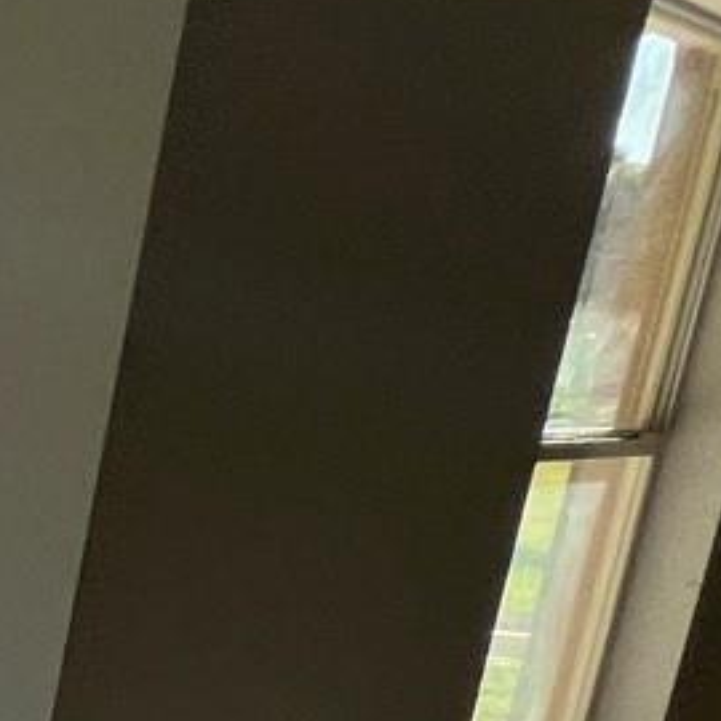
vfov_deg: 23.8
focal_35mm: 68
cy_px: 793
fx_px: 1602
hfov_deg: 12.2
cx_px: -1349
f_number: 1.8
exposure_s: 1/348
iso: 32
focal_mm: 1.57
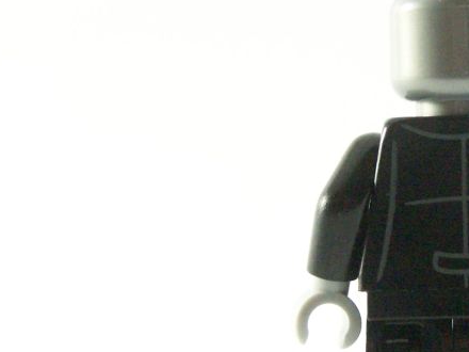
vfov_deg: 6.8
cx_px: 480
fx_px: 2967
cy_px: 203
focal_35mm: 219
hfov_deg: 9.0
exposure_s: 1/60
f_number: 4
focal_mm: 15.6
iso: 400
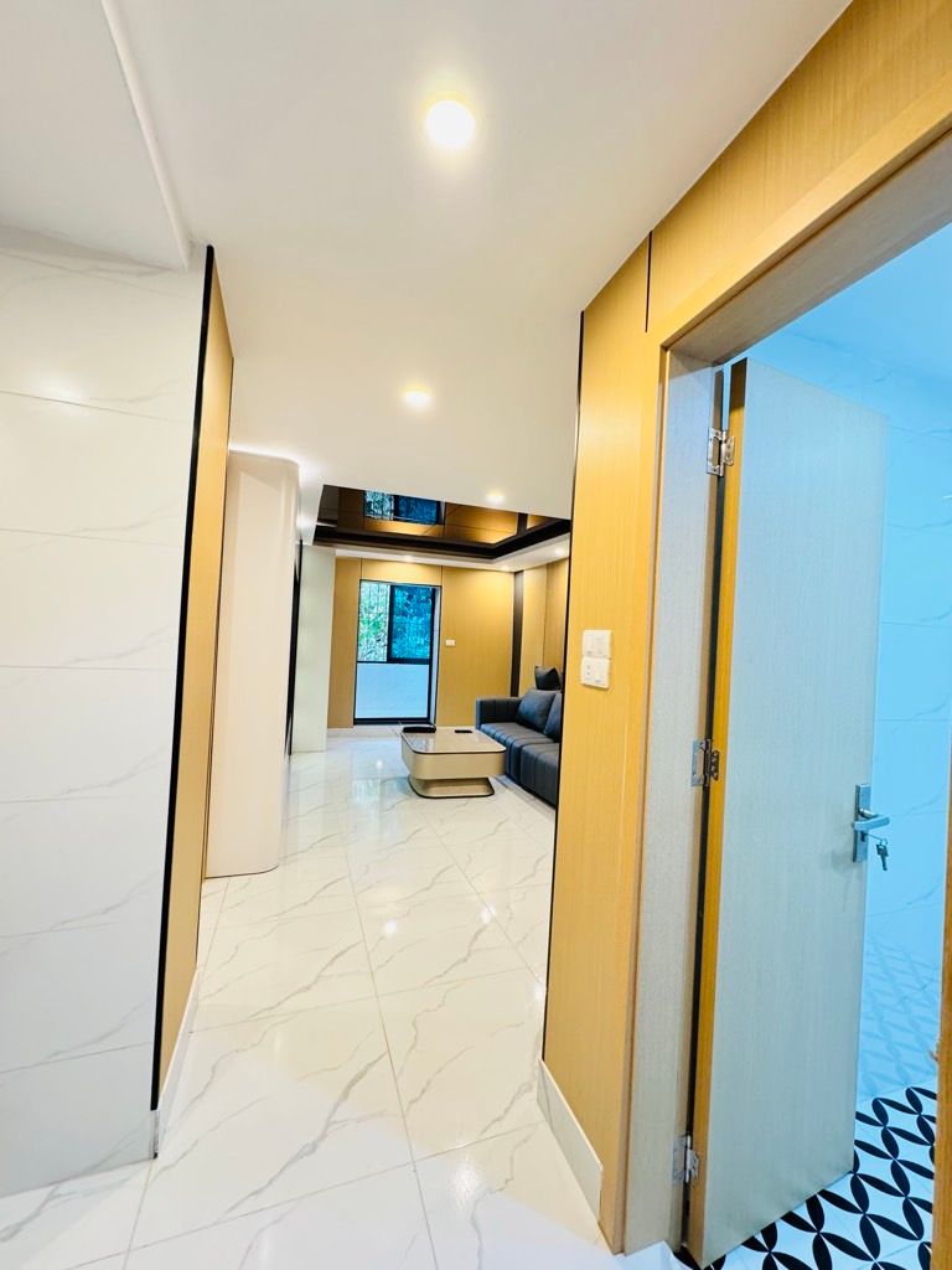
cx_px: 476
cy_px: 635
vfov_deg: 102.1
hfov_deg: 85.7
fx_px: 513
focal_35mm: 14
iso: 320
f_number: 2.2
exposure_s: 1/58
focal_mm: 2.22
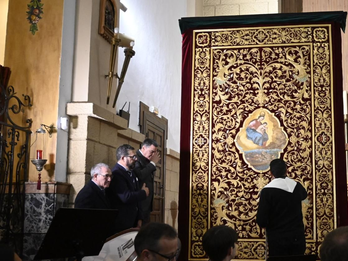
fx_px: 462
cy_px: 153
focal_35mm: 46
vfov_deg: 31.5
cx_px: 247
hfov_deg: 40.4
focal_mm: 22
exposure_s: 1/160
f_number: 4
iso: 5000
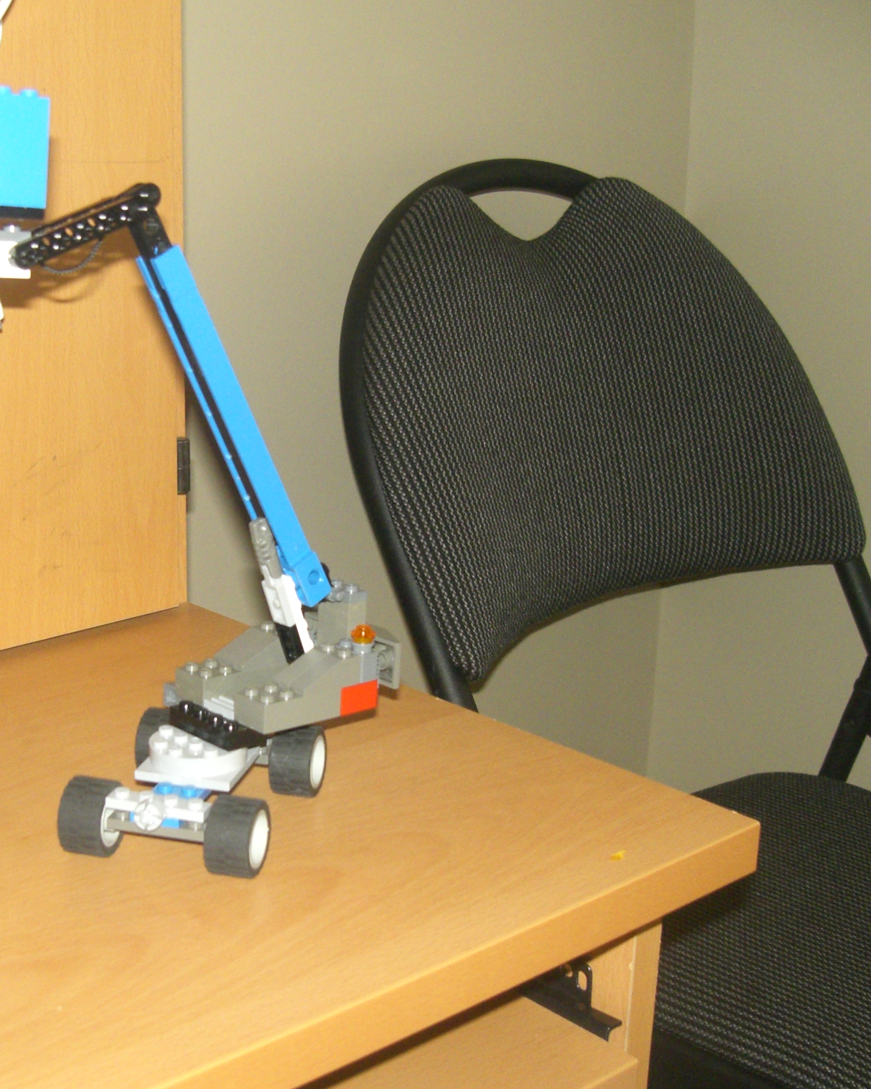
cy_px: 544
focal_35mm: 50
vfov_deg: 37.3
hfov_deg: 29.7
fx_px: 1611
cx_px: 208
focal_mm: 6.3
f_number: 3.1
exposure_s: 1/60
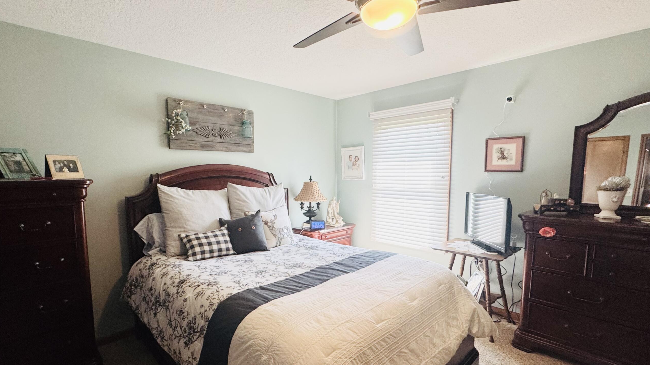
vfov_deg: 60.8
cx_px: 312
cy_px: 205
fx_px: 310
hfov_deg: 92.6
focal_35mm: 18
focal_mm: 2.22
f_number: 2.2
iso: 200
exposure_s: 1/120
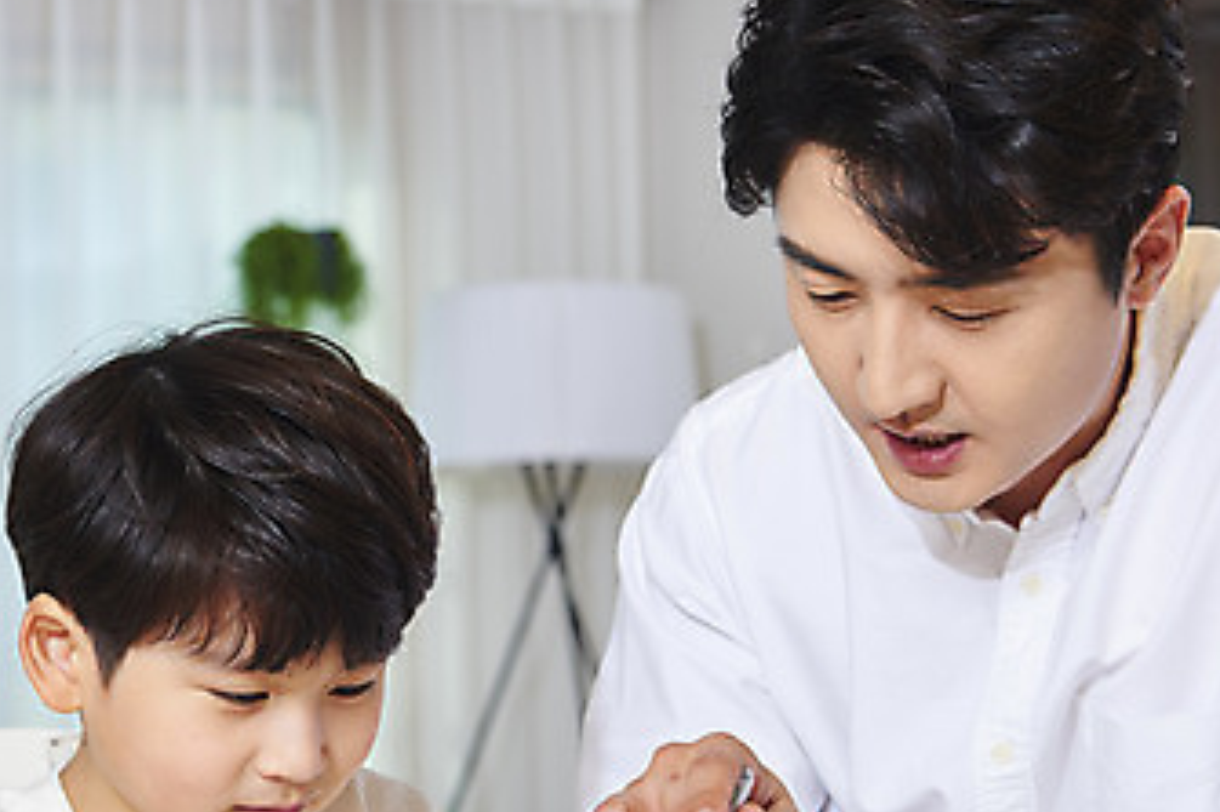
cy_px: 612
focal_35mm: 111
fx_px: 3760
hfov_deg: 18.4
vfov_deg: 12.3
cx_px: 595
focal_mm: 62
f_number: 5.6
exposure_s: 1/80
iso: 200
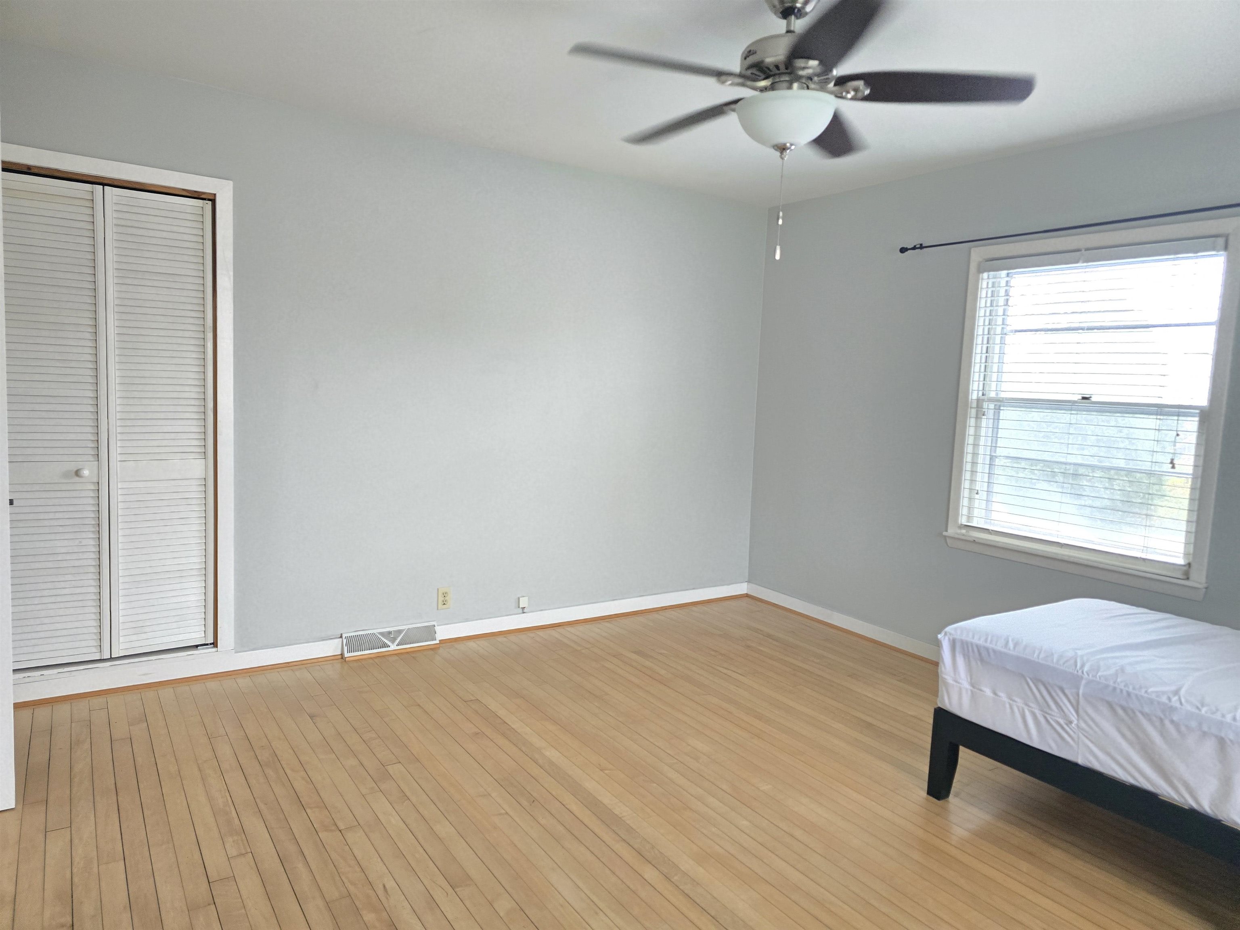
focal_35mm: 23
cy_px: 465
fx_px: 824
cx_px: 620
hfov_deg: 73.9
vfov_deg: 58.9
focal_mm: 6.3
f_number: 1.7
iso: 1600
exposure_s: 1/60
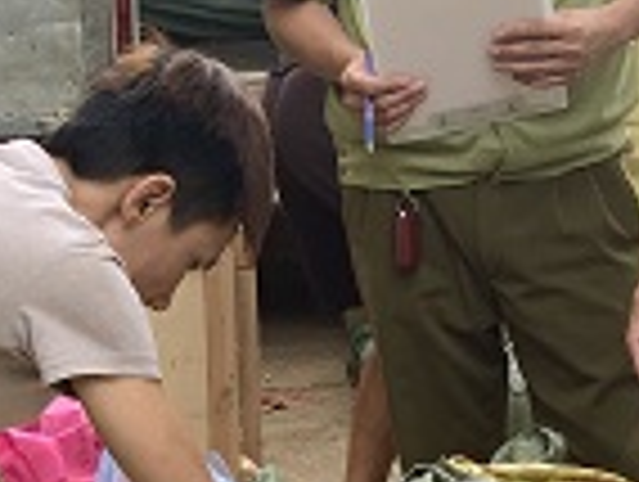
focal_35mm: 219
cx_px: 526
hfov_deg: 9.0
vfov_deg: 6.8
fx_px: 4050
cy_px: 311
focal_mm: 6
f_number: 2.4
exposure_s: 1/122
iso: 16
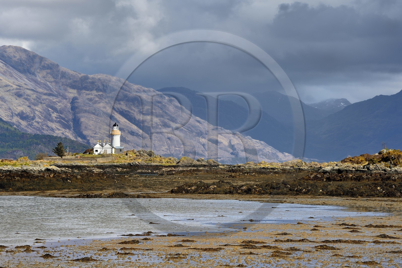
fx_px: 2231
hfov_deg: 10.3
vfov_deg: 6.9
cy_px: 134
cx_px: 201
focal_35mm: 200
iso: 200
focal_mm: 200
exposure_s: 1/400
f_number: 11
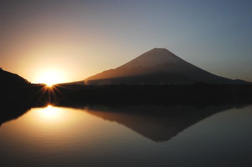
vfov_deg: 31.8
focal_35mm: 42
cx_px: 126
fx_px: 294
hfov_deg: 46.4
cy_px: 84
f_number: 27
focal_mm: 28
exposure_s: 1/250
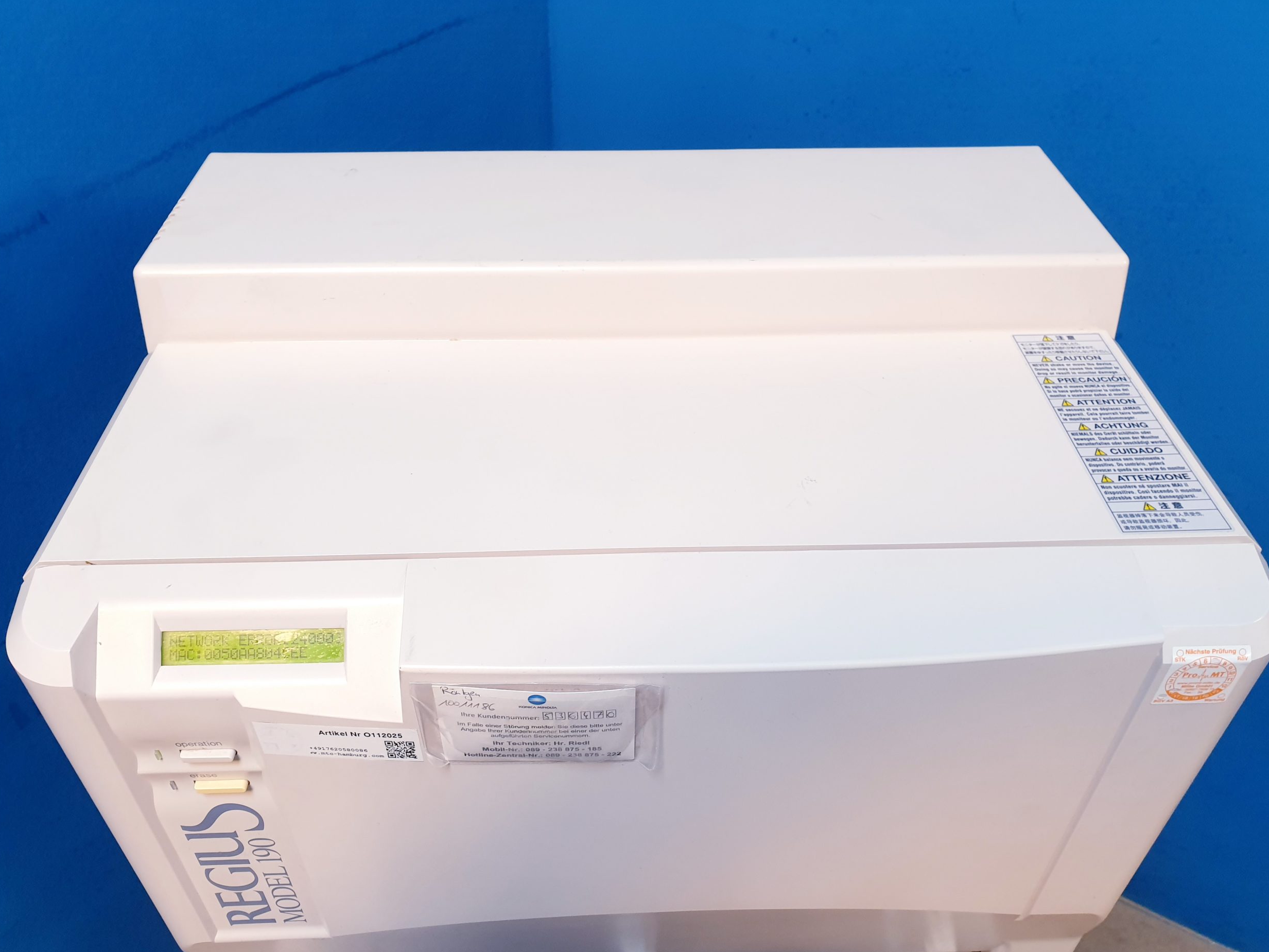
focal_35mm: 27
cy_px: 484
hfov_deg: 65.3
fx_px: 990
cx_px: 644
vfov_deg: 51.4
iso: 160
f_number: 2.4
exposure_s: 1/50
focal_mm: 4.3
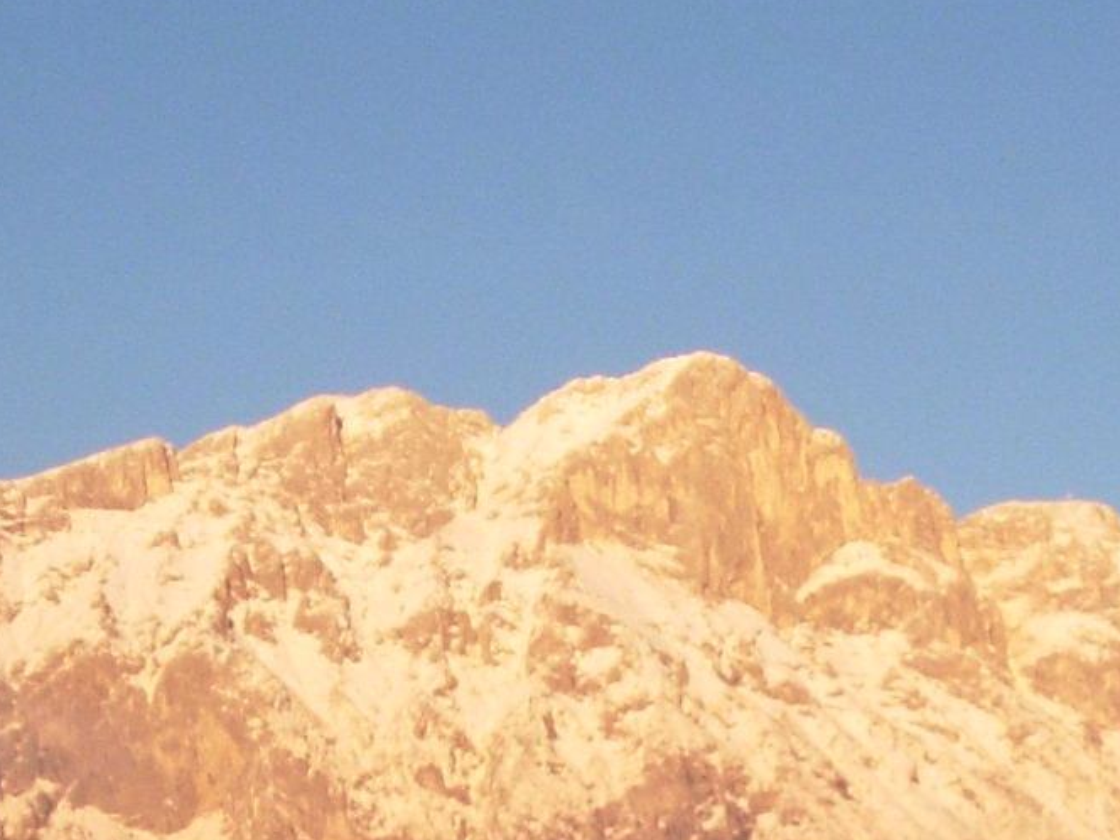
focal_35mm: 130
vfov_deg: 11.0
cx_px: 934
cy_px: 1187
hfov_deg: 15.1
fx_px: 4206
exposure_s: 1/431
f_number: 2.8
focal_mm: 7.8
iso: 79
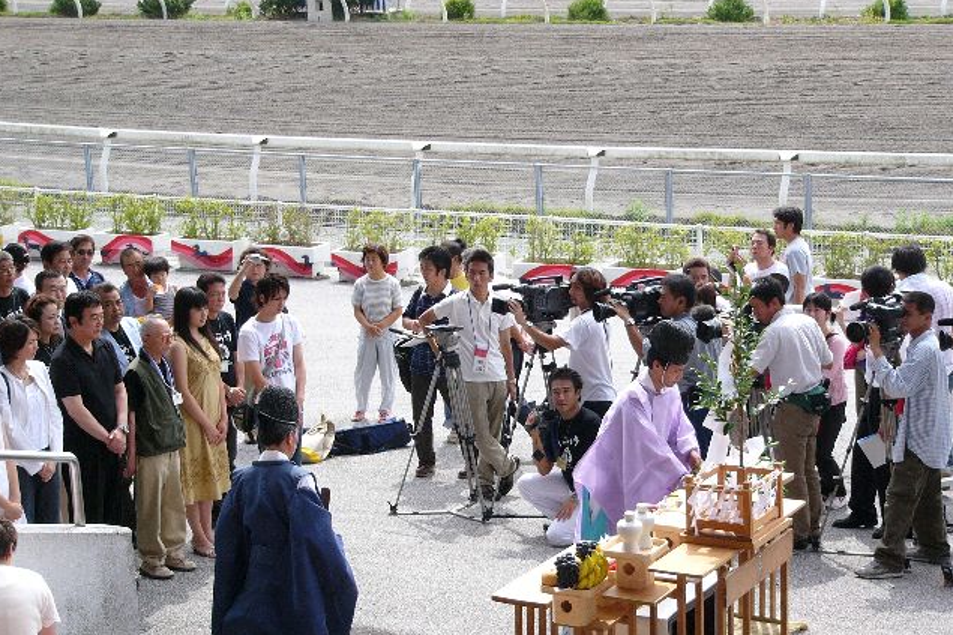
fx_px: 2302
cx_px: 474
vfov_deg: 15.7
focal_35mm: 87
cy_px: 327
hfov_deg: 23.4
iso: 100
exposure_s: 1/1000
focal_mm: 13.8
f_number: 2.8
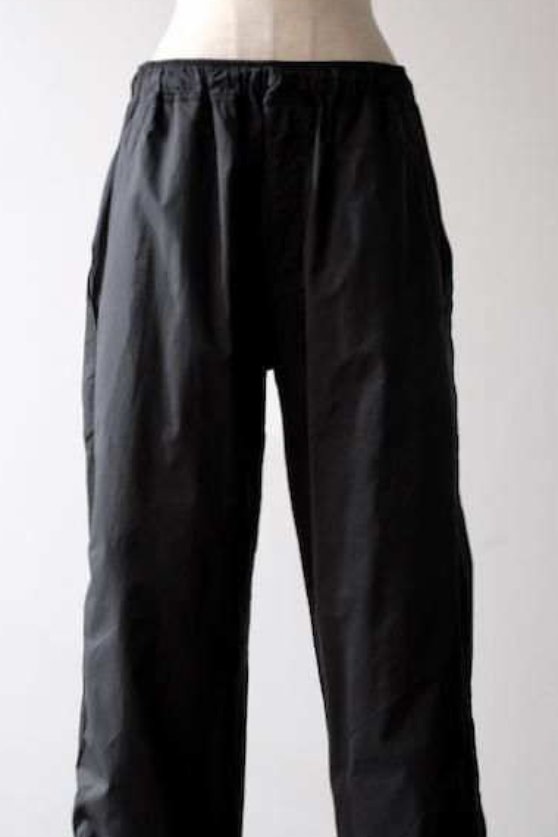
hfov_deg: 17.3
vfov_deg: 25.6
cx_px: 267
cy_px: 532
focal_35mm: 79
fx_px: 1837
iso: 1250
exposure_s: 1/50
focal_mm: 35
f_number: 1.6
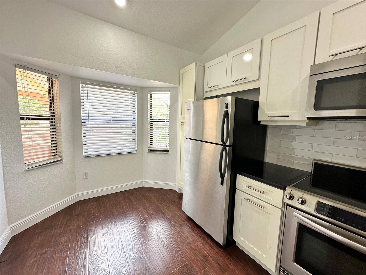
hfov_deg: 102.1
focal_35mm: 14
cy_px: 138
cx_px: 183
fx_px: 148
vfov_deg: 85.7
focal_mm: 2.22
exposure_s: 1/120
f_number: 2.2
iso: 100
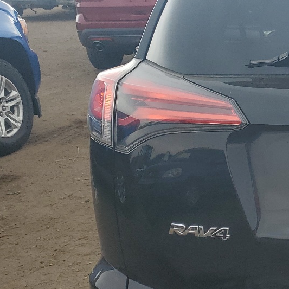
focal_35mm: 69
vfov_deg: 25.0
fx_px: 652
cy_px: 137
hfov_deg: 21.7
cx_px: 407
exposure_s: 1/909
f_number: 1.5
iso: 50
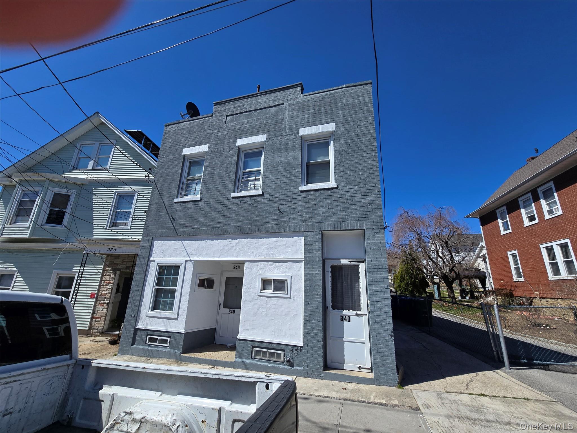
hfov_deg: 106.2
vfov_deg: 89.9
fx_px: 217
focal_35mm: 13
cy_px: 216
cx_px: 288
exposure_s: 1/3363
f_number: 2.2
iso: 50
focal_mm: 2.2
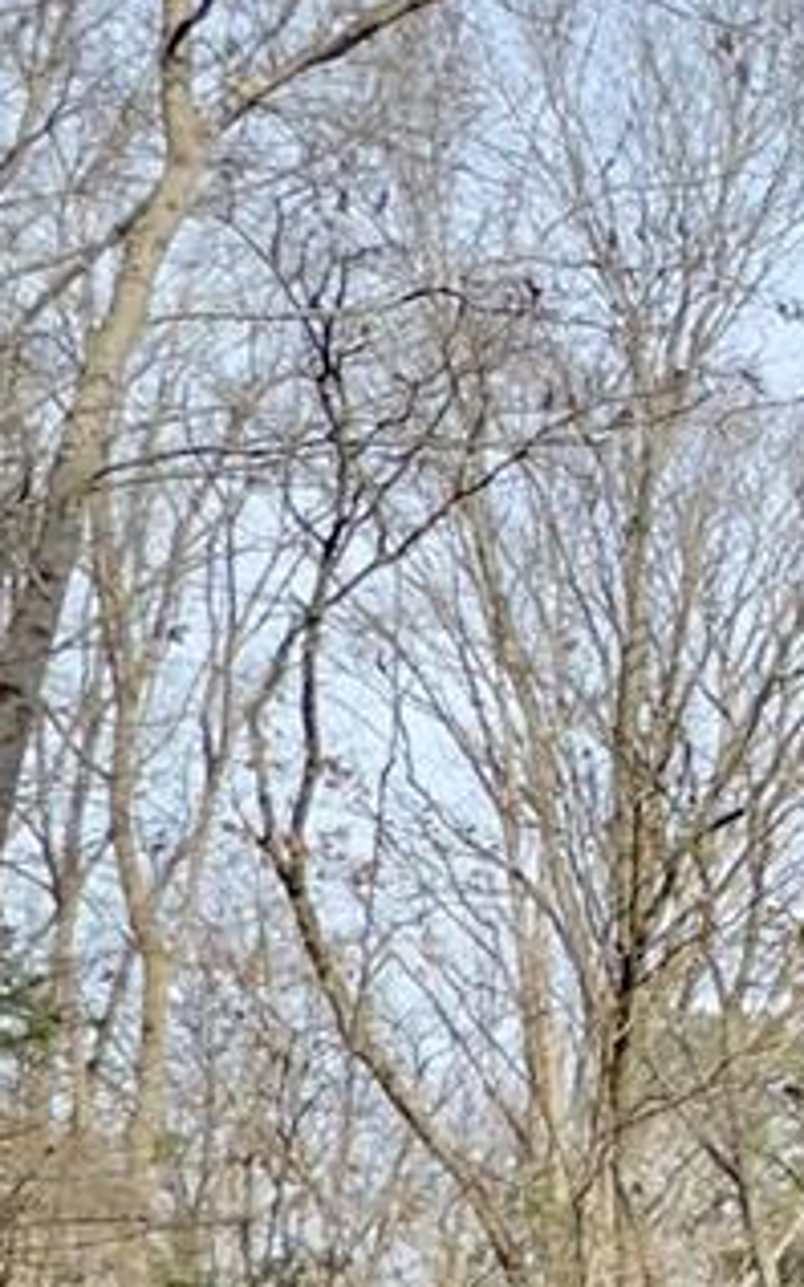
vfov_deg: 27.5
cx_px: 2258
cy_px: 1181
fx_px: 2525
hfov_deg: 11.9
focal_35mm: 72
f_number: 2.2
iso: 50
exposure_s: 1/910
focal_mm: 2.22
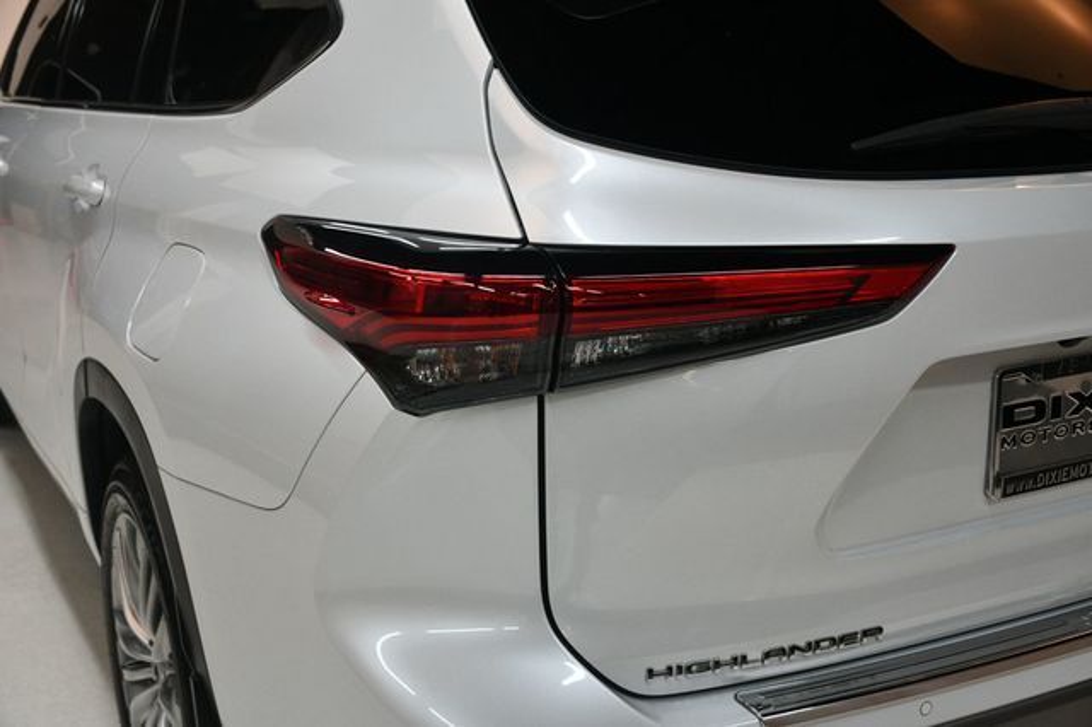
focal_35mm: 45
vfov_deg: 29.8
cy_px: 364
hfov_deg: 43.6
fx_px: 1364
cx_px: 546
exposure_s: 1/125
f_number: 4
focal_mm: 30
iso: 900
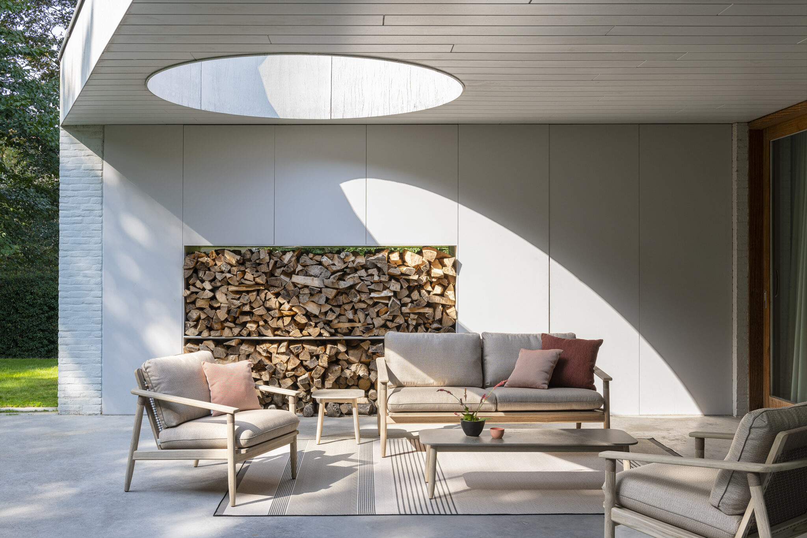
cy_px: 269
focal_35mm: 38
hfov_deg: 50.7
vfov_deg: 35.0
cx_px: 404
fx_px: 852
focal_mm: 38
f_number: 11
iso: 100
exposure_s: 1/13
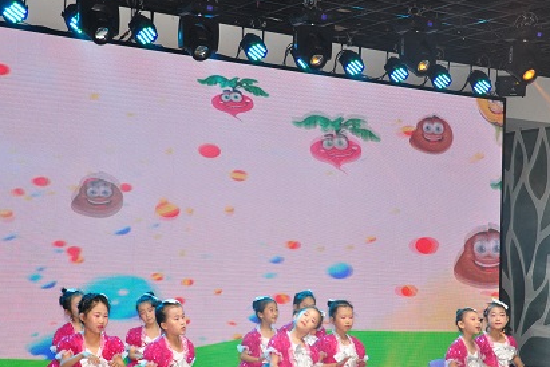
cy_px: 229
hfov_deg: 26.4
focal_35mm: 77
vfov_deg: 17.8
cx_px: 293
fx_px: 1172
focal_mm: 35
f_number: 4.5
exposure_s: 1/60
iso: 500
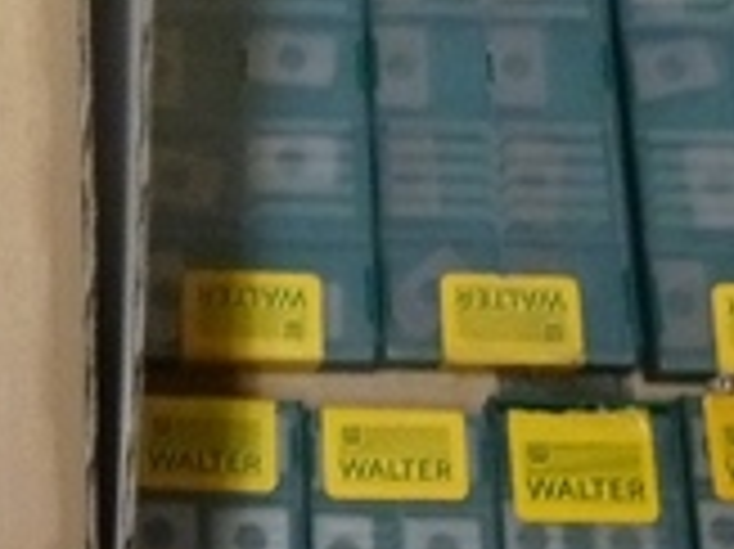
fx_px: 2076
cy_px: -32
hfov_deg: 19.6
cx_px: 50
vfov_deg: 14.8
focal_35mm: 98
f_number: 3.3
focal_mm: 4.1
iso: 500
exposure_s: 1/15
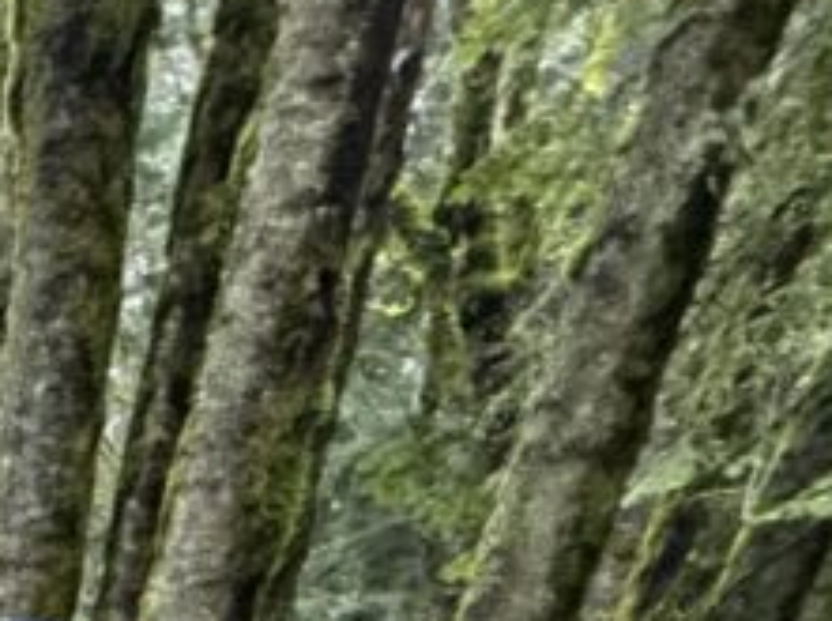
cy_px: 1268
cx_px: -873
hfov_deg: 18.3
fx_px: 1560
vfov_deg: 16.6
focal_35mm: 65
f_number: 2.2
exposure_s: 1/60
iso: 400
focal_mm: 2.22
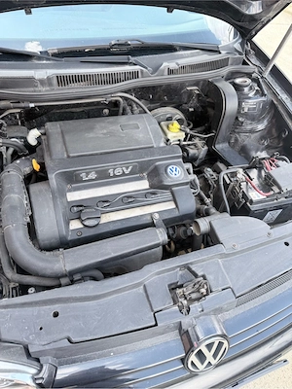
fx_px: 270
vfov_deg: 71.6
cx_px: 146
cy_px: 194
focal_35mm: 24
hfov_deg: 56.8
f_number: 1.78
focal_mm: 6.76
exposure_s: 1/214
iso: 64
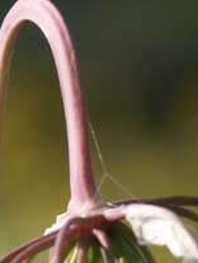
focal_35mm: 654
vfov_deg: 3.0
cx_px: 114
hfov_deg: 2.3
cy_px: 305
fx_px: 4988
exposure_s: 1/750
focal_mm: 50.69
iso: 100
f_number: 3.5
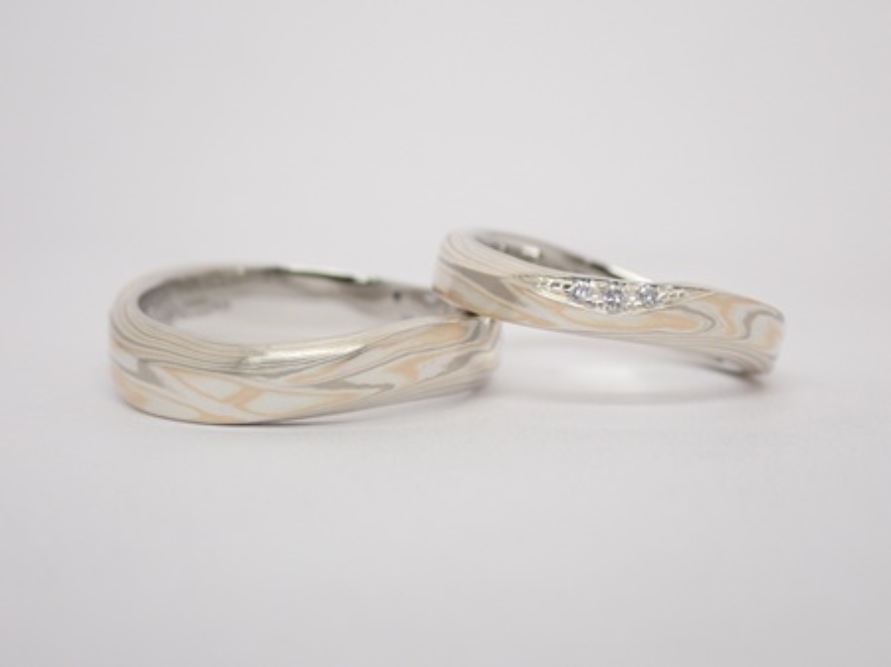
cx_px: 446
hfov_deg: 25.3
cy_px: 334
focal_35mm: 77
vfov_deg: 19.1
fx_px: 1981
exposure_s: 1/160
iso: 200
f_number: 4.1
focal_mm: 13.65
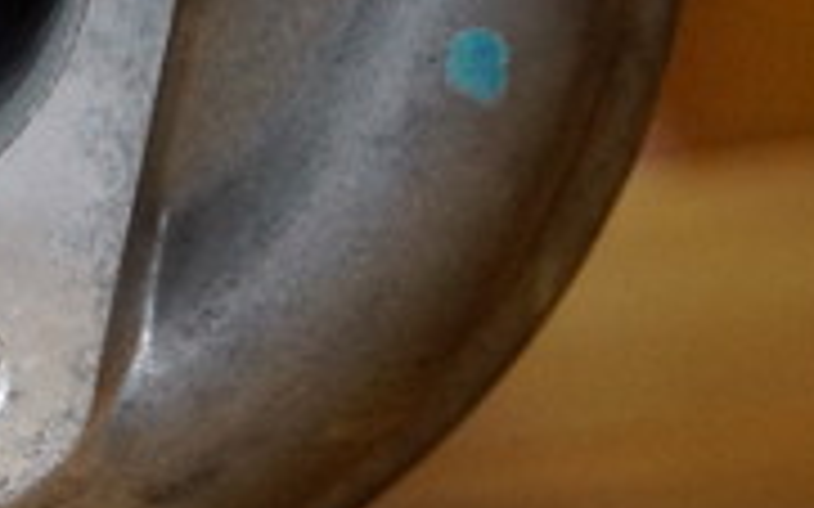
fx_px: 10581
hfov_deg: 4.4
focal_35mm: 477
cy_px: -216
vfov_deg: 2.7
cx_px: -310
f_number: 5.6
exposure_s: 1/125
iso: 1250
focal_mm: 75
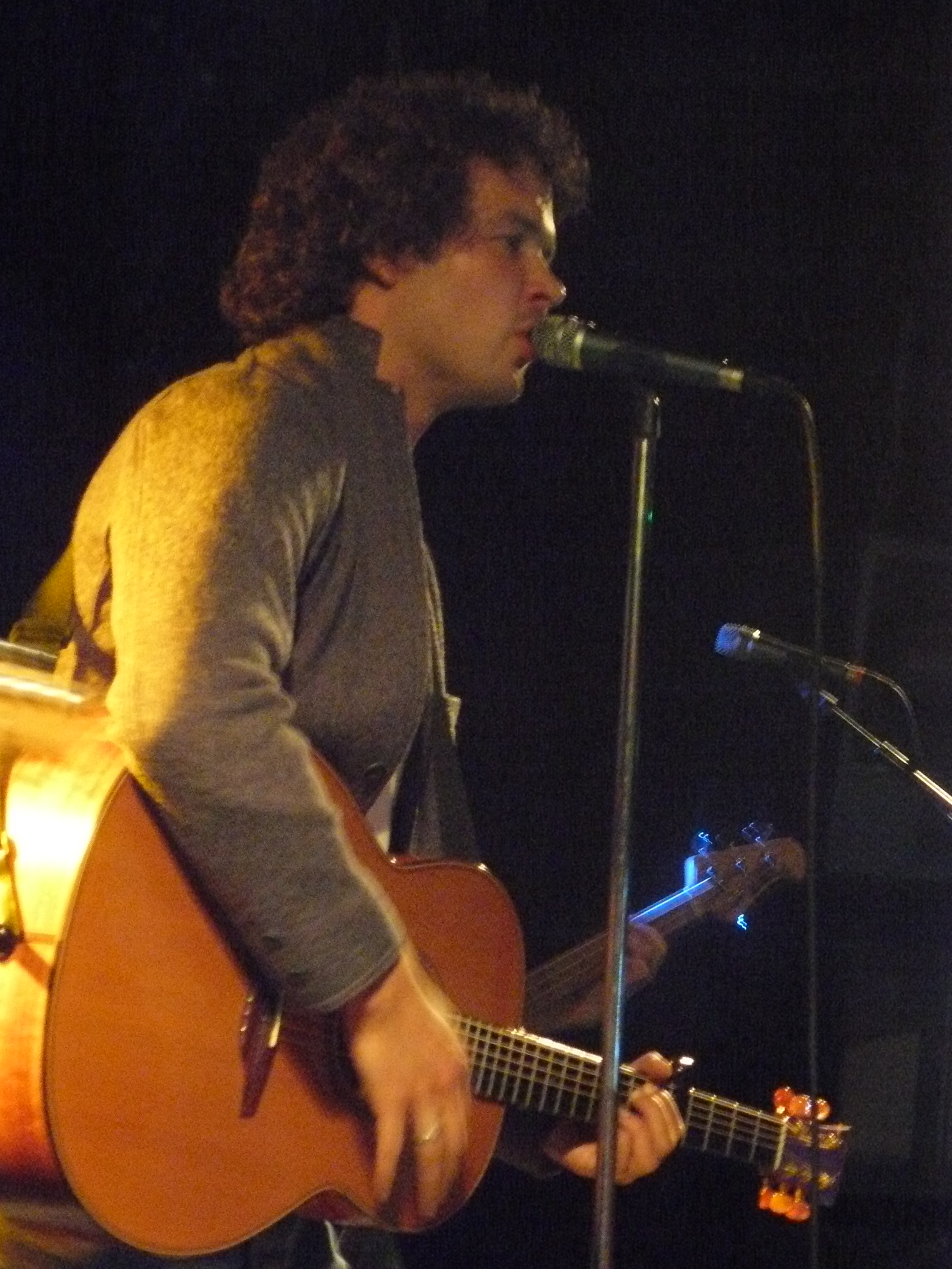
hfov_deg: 12.9
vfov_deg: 17.1
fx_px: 4217
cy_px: 636
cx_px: 476
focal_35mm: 115
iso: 800
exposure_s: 1/8
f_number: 3.2
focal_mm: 19
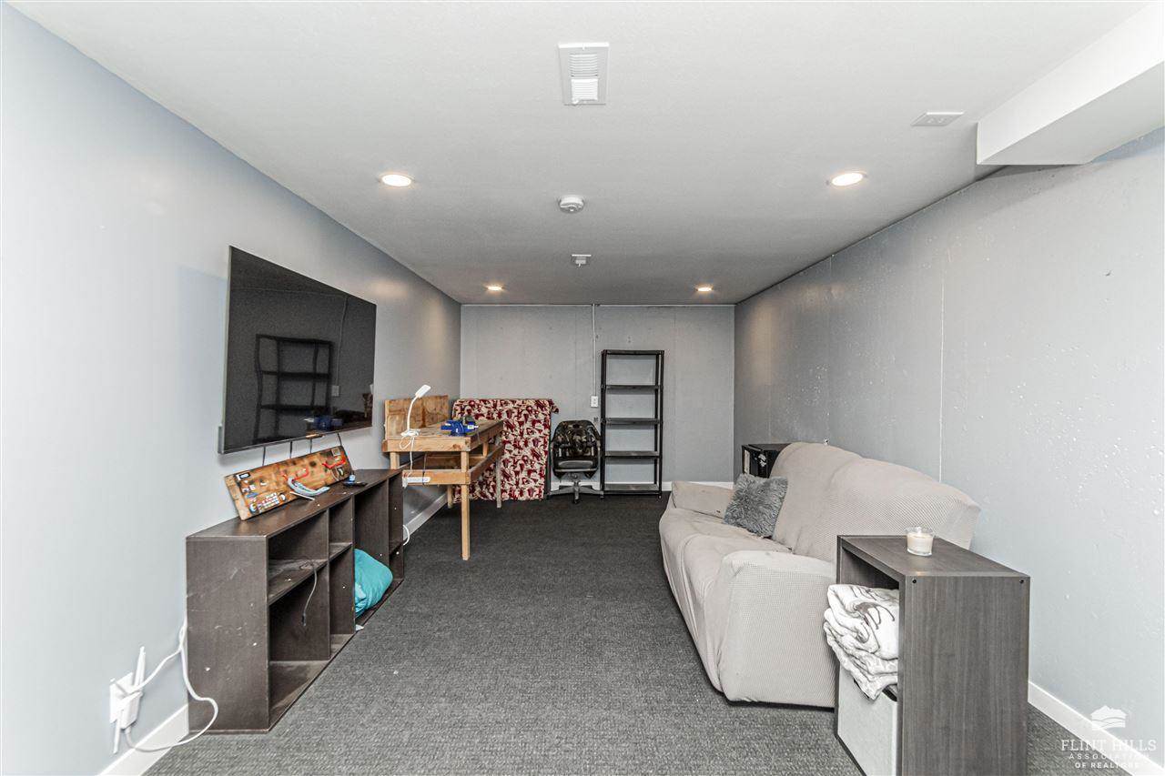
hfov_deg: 100.4
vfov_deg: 77.3
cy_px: 388
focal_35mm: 15
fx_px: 485
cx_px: 582
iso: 1250
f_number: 10
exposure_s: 1/60
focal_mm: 10
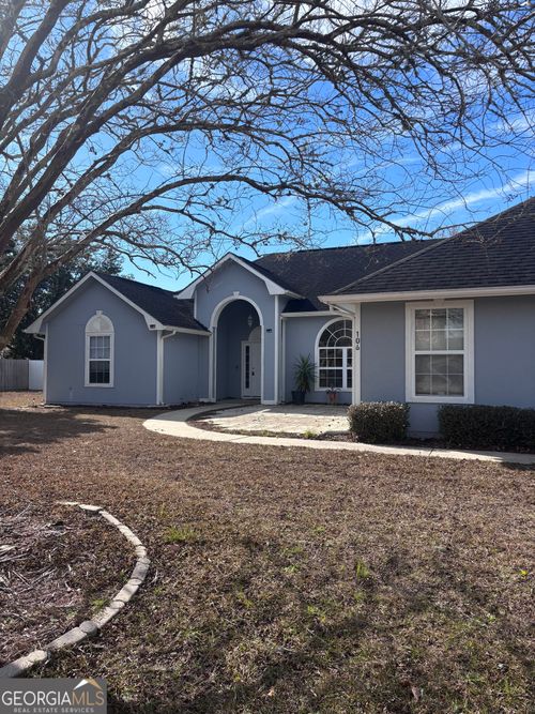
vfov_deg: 67.3
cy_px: 357
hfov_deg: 53.0
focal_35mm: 26
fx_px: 536
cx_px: 268
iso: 50
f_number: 1.6
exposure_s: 1/2288
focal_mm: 5.96
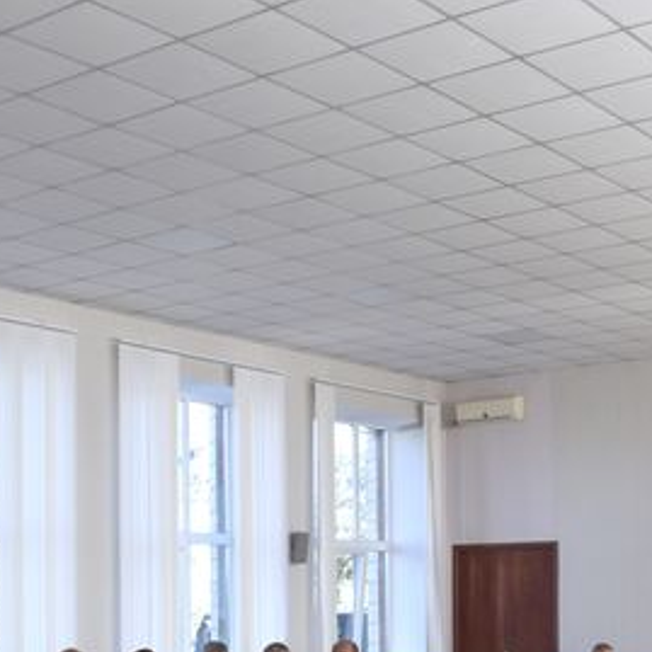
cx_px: 444
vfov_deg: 26.1
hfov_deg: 26.7
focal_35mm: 64
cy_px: 582
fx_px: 1364
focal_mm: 18
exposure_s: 1/200
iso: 400
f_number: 7.1
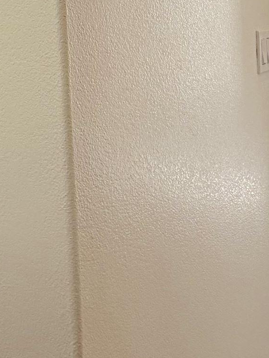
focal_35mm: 57
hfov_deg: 24.6
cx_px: 10
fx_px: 591
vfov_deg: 32.7
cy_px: 65
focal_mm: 2.22
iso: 50
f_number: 2.2
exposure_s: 1/120
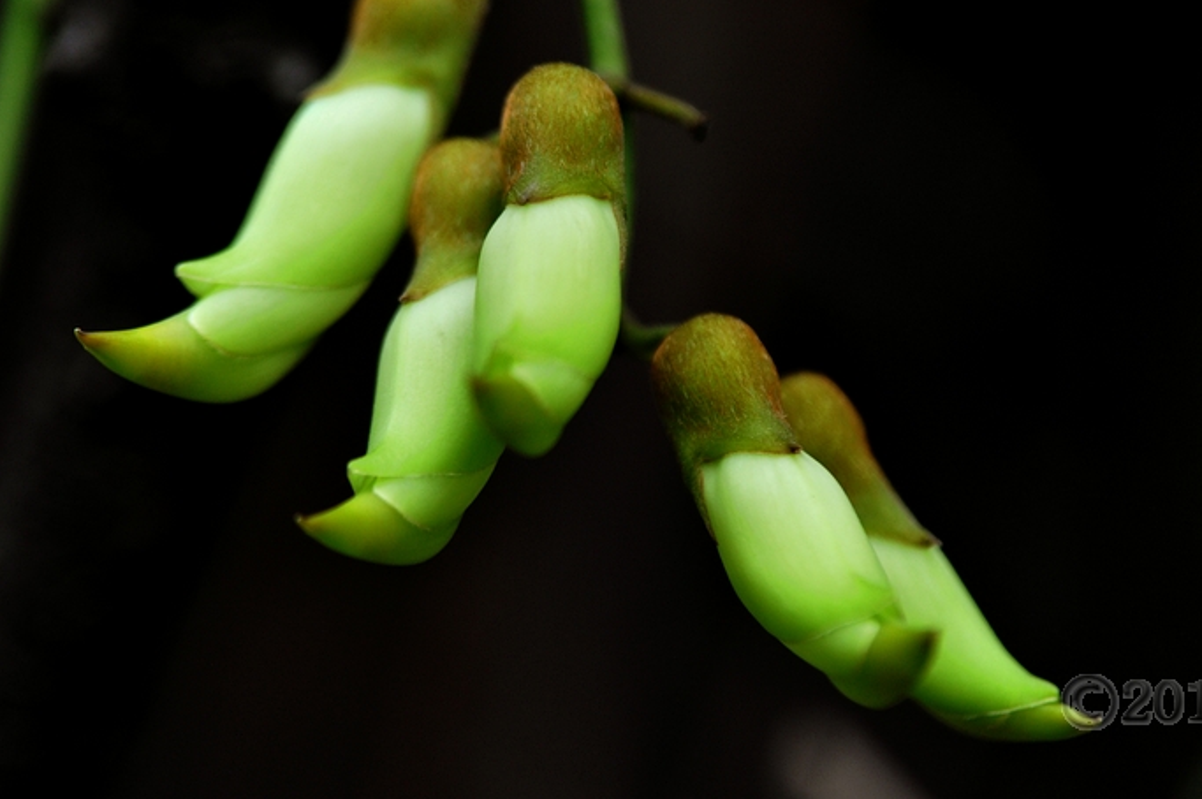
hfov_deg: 7.2
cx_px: 665
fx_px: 9562
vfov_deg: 4.8
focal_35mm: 287
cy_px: 297
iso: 640
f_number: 3.5
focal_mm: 145
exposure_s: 1/500
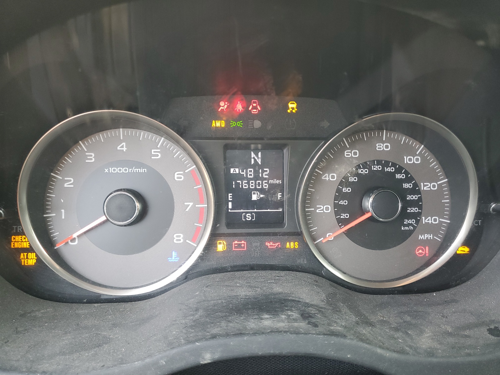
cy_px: 188
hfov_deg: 67.3
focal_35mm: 26
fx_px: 376
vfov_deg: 53.1
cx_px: 250
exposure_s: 1/60.2
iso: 73
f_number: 1.5
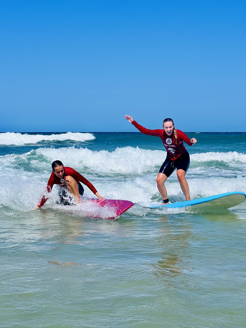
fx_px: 730
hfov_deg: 19.1
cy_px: 164
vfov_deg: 25.3
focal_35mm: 77
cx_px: 123
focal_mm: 9
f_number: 2.8
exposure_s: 1/1727
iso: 32
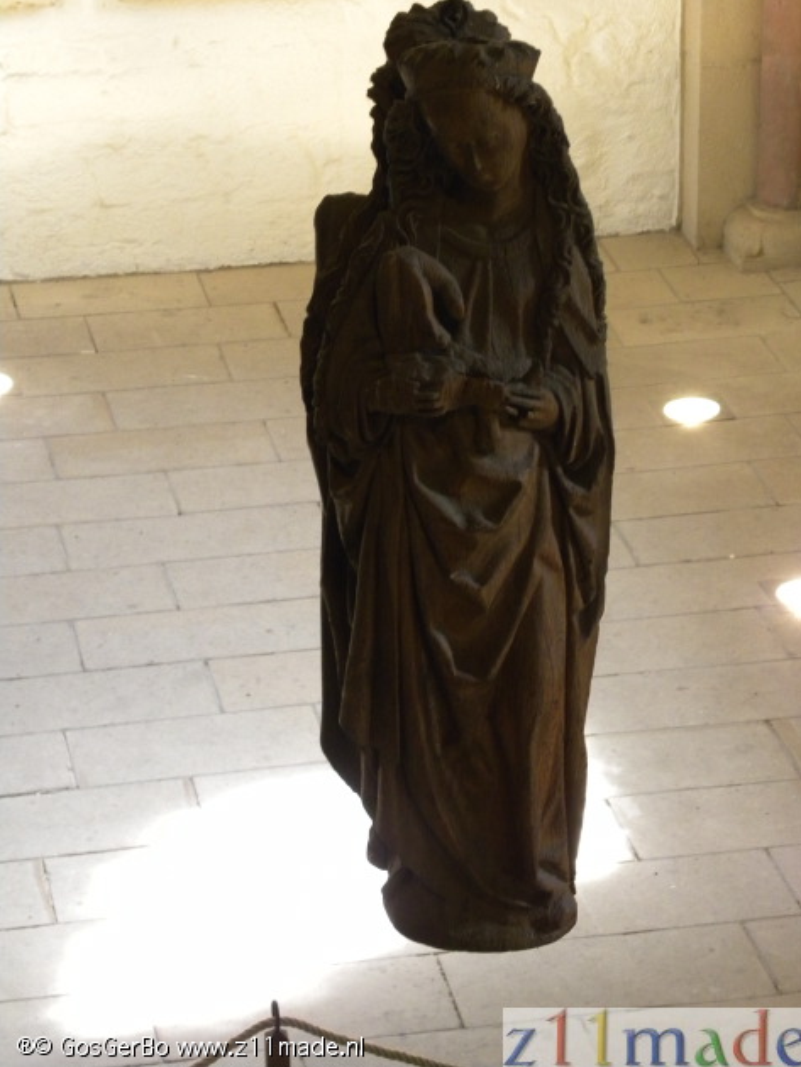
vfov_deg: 15.0
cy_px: 527
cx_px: 405
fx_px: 4039
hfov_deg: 11.3
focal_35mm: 131
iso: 400
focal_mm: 23
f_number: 4.5
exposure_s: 1/34.7
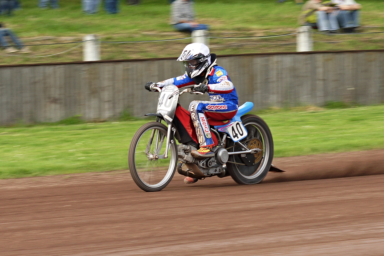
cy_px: 128
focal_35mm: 150
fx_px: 1600
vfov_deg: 9.1
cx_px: 192
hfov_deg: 13.7
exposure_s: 1/400
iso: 200
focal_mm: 100
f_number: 4.5
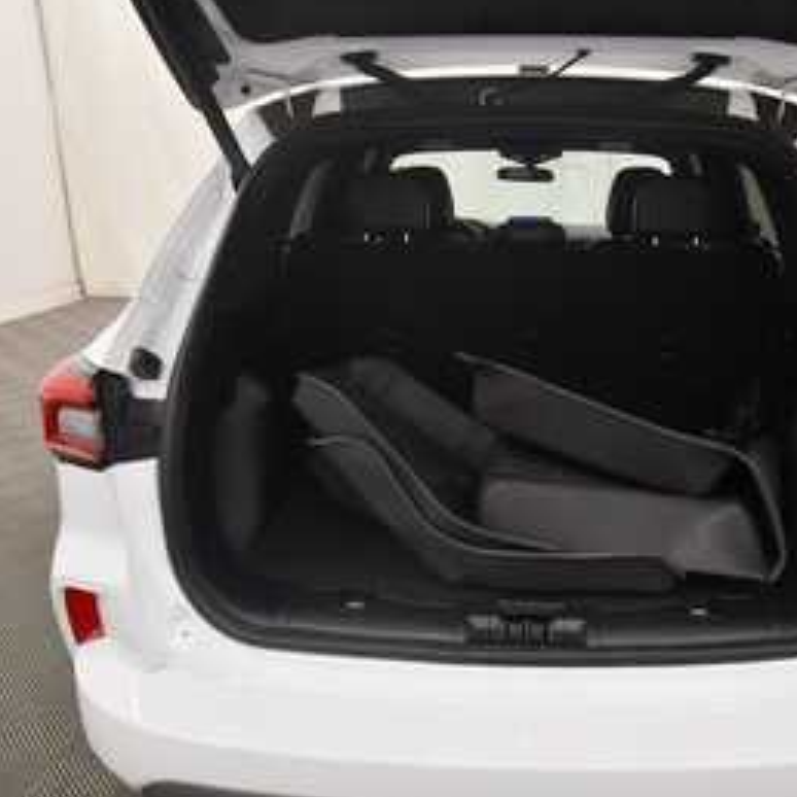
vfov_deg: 55.6
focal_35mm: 29
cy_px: 394
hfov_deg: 54.8
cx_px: 513
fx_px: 755
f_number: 5
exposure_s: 1/200
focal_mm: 15
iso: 800
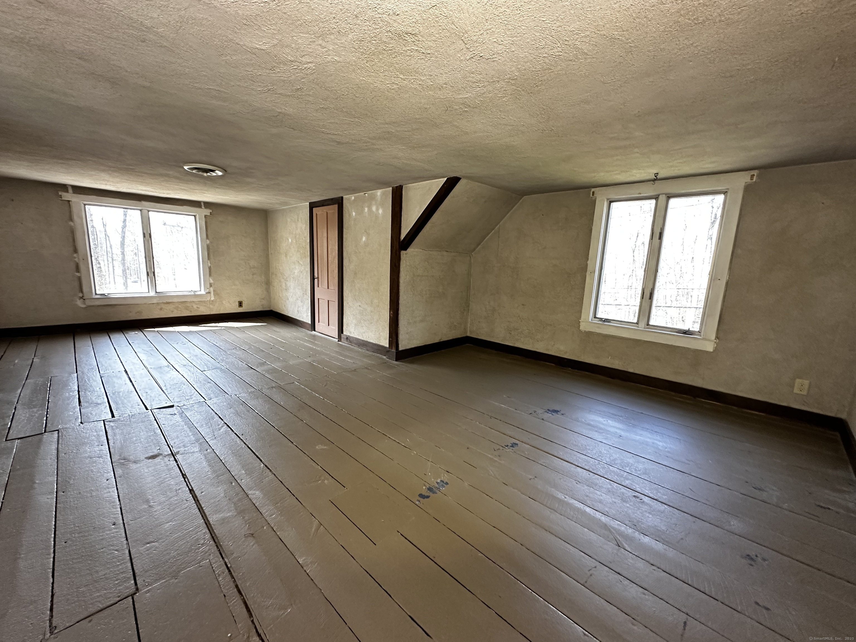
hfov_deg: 102.1
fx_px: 346
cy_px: 321
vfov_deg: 85.7
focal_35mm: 14
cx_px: 428
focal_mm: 2.22
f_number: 2.2
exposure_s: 1/77
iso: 320
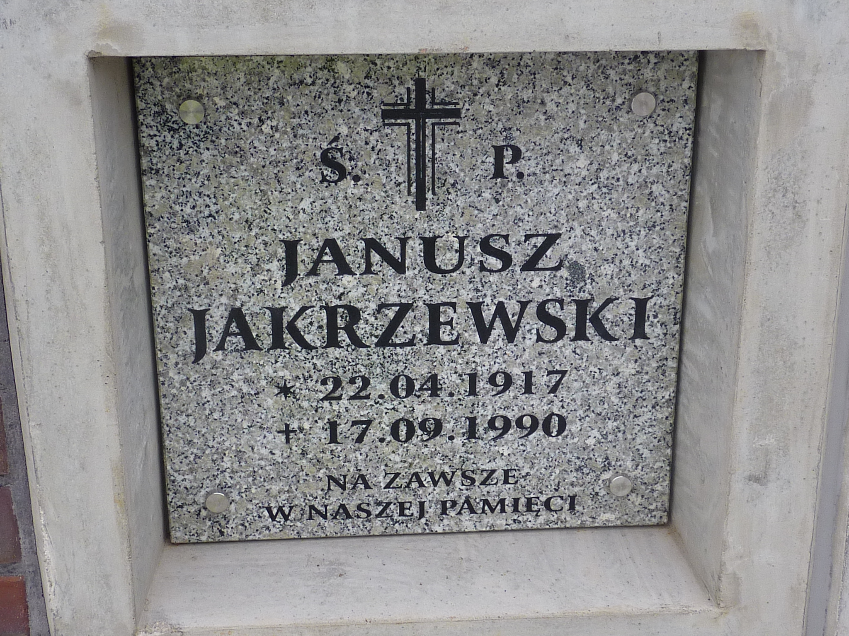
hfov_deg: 34.9
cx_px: 424
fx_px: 1349
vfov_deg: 26.6
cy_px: 318
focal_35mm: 55
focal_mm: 5
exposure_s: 1/100
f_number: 3.4
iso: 80
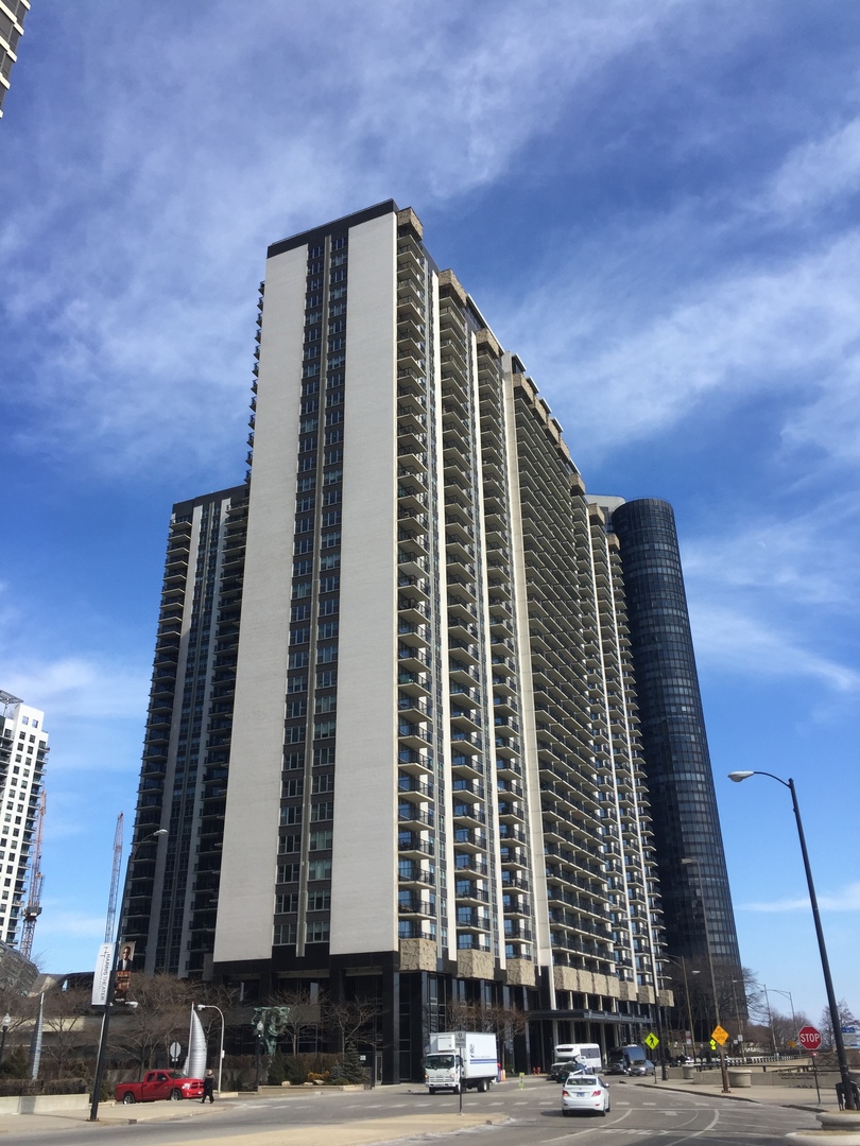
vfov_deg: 61.7
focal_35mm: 29
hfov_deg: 48.2
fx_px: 961
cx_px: 430
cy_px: 573
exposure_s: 1/1522
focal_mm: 4.15
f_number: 2.2
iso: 32
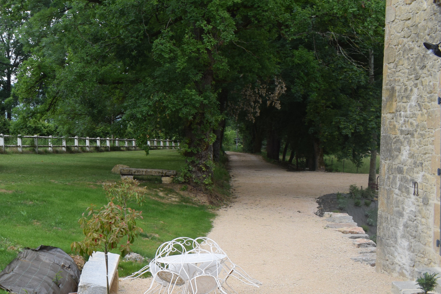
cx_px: 13
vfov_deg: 23.7
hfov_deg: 32.6
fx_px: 698
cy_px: 177
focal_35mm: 57
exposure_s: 1/250
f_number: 8
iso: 280
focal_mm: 18
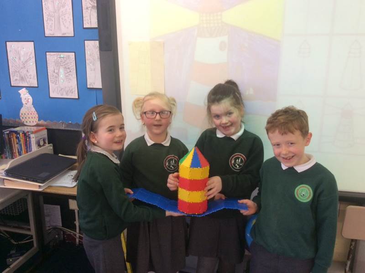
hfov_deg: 56.9
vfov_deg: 44.1
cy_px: 136
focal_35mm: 32
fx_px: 337
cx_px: 182
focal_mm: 3.3
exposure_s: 1/33
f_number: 2.4
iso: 40
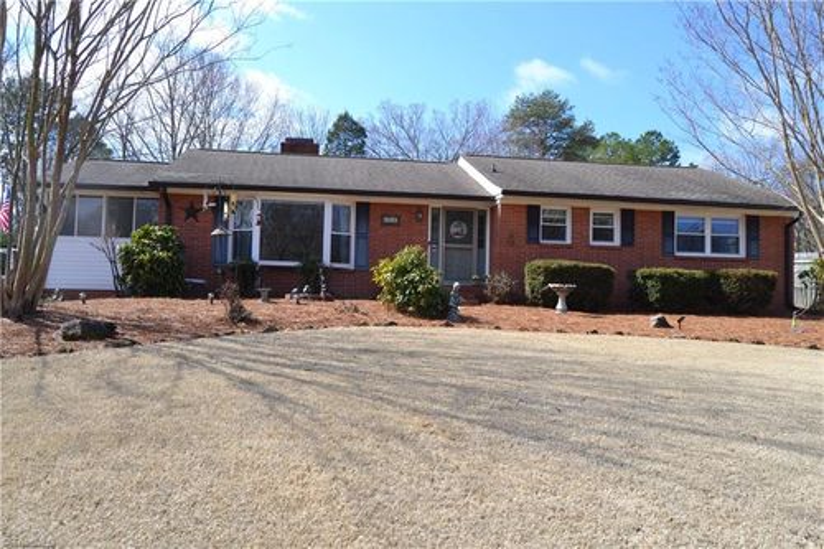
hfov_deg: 67.4
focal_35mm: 27
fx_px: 618
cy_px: 274
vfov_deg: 47.9
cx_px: 412
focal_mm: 18
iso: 100
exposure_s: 1/200
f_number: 7.1
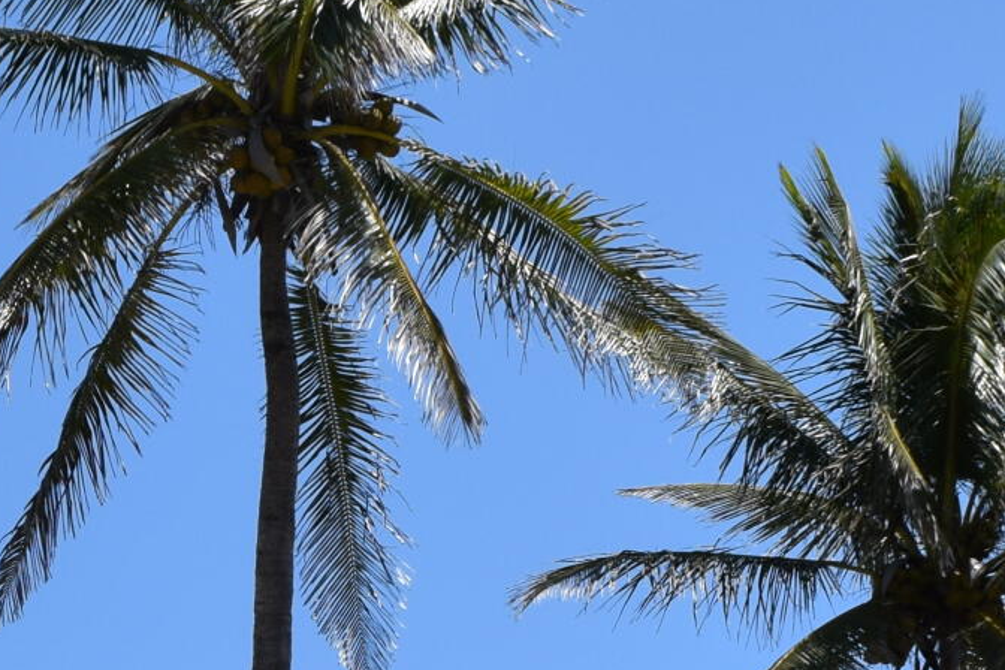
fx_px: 3741
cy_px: 950
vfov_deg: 10.0
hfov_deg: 15.0
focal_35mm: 134
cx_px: -76
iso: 200
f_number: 10
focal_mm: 20
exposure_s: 1/400
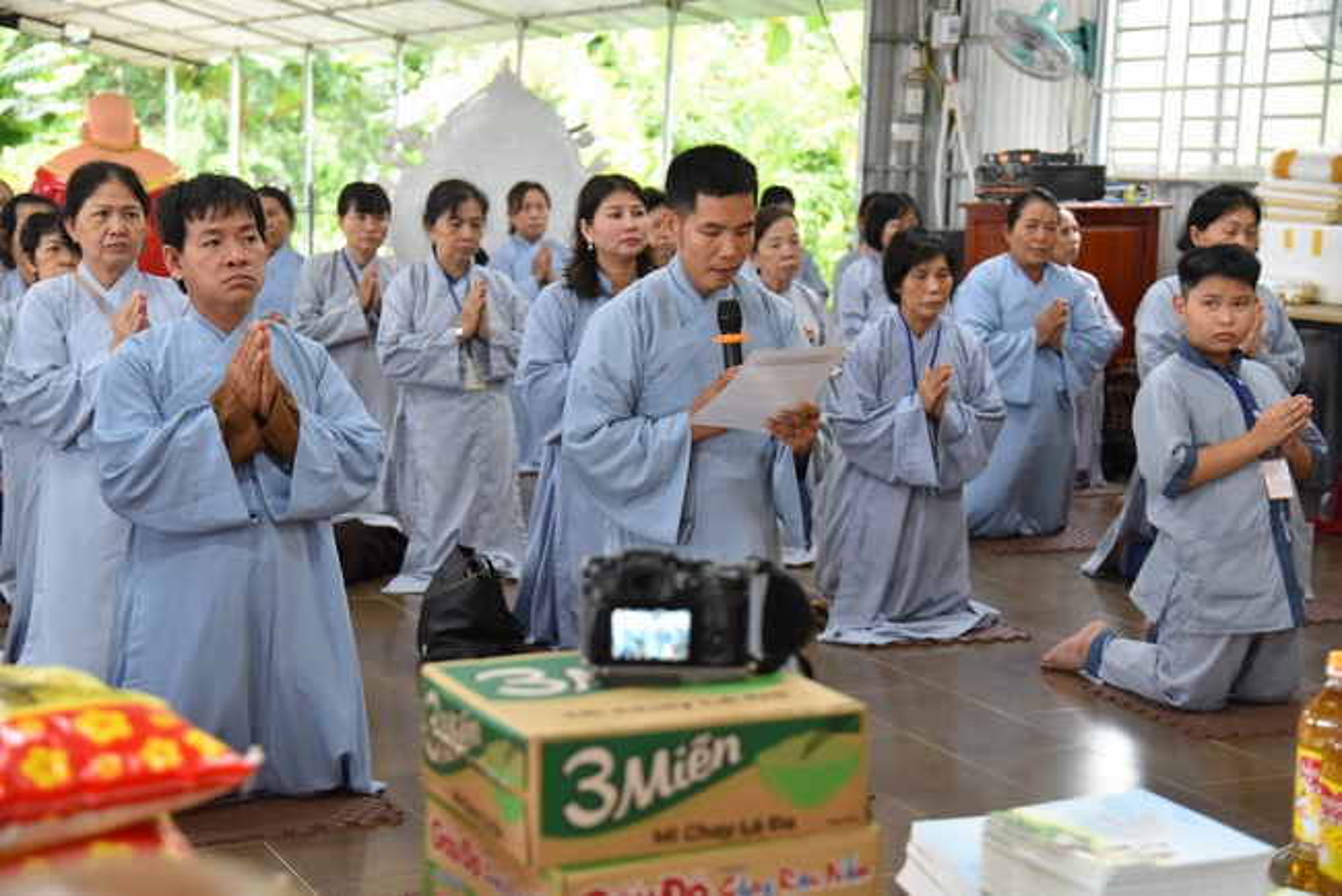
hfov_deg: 32.4
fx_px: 2312
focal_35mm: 62
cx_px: 671
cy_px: 448
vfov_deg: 21.9
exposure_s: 1/125
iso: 2000
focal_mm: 62
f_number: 4
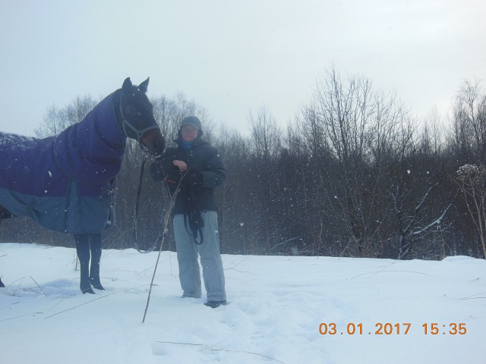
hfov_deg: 42.1
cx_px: 243
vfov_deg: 32.2
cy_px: 182
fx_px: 632
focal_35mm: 45
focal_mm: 8
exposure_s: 1/160
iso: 125
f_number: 4.4
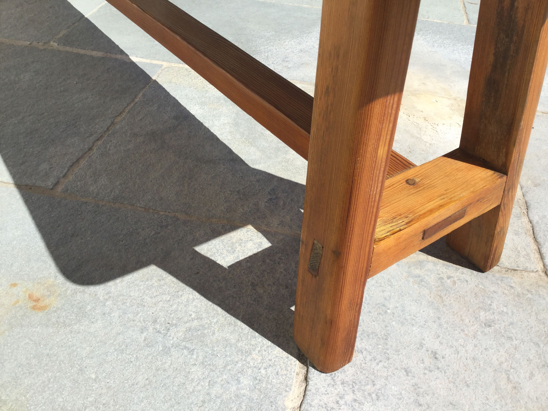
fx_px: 491
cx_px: 274
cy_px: 206
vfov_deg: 45.4
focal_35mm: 31
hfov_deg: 58.4
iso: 25
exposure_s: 1/1698
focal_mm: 3.3
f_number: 2.4
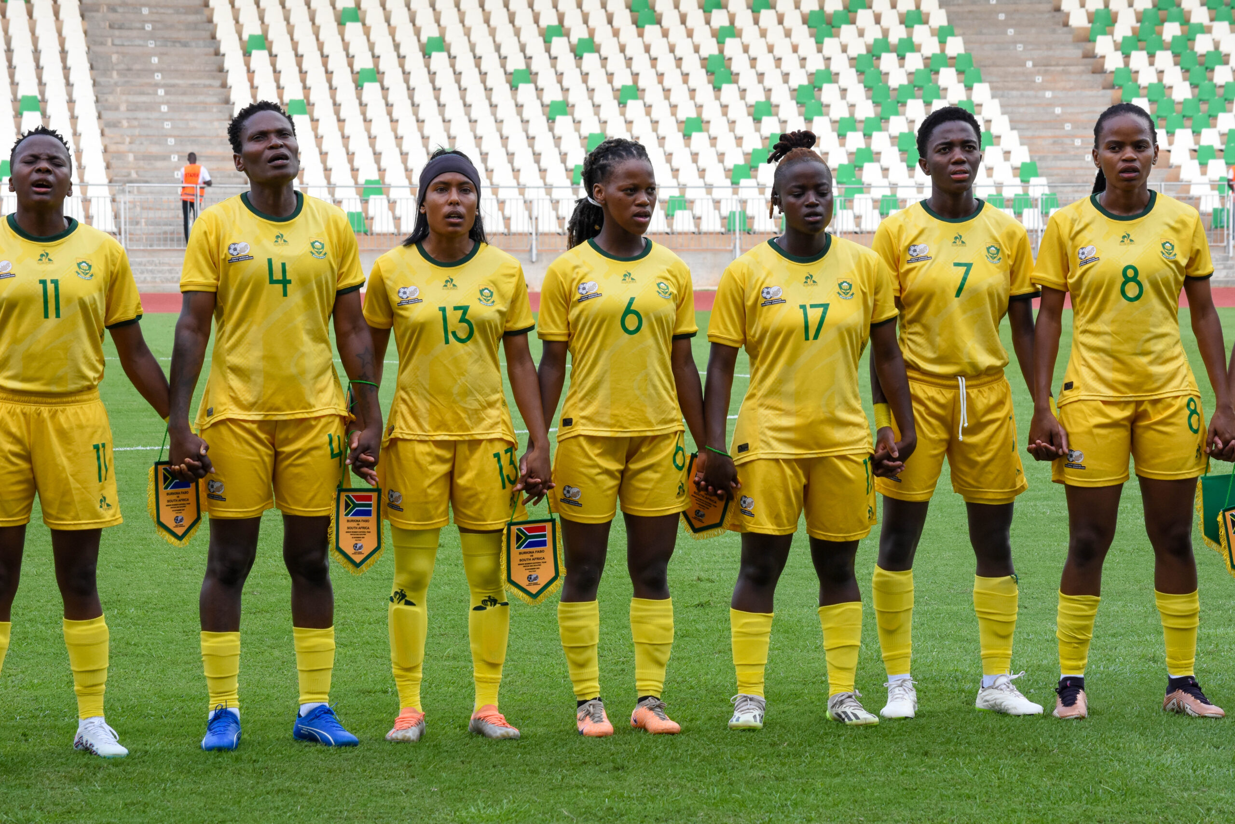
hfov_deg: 14.9
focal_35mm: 138
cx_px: 618
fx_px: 4734
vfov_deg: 9.9
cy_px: 412
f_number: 11
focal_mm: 92
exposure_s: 1/250
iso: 800
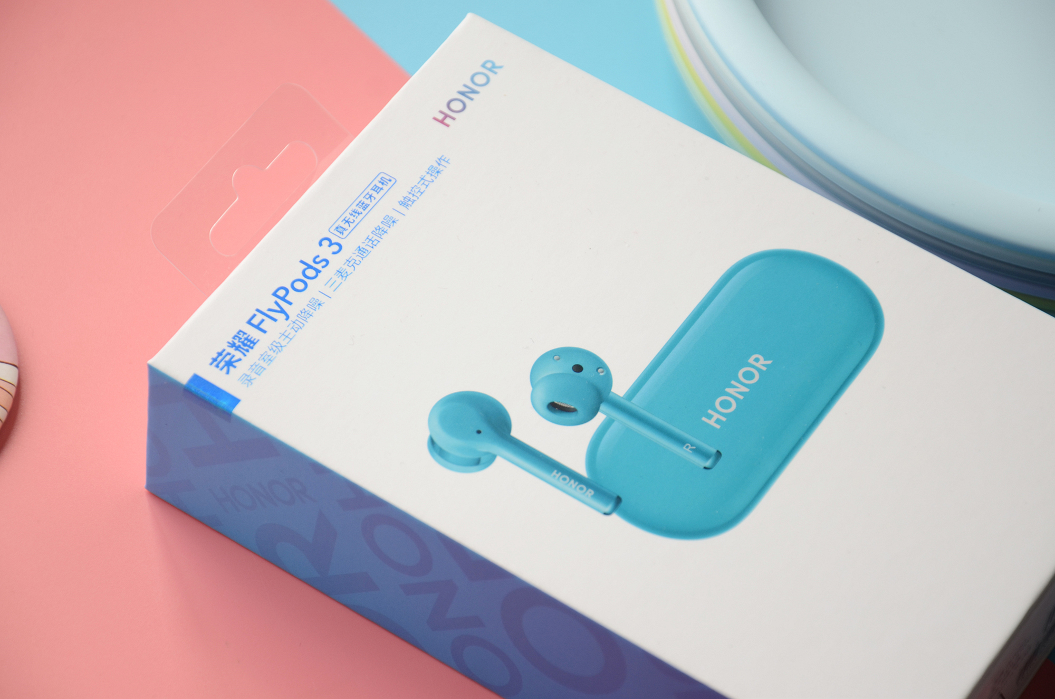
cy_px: 350
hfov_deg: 13.1
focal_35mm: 158
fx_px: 4605
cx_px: 528
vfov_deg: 8.7
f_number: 5.6
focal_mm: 105
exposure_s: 1/125
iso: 200
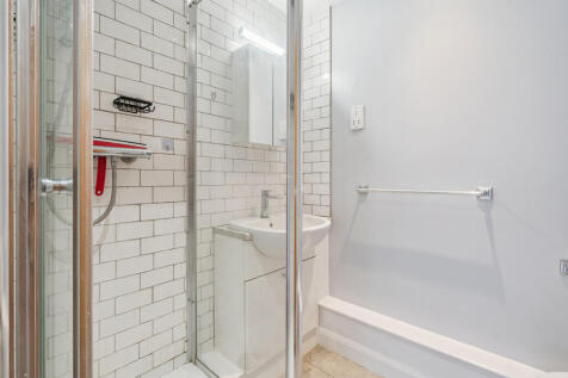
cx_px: 284
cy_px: 189
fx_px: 252
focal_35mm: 16
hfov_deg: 96.8
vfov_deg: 73.7
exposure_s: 1/8
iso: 320
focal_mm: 16
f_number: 8
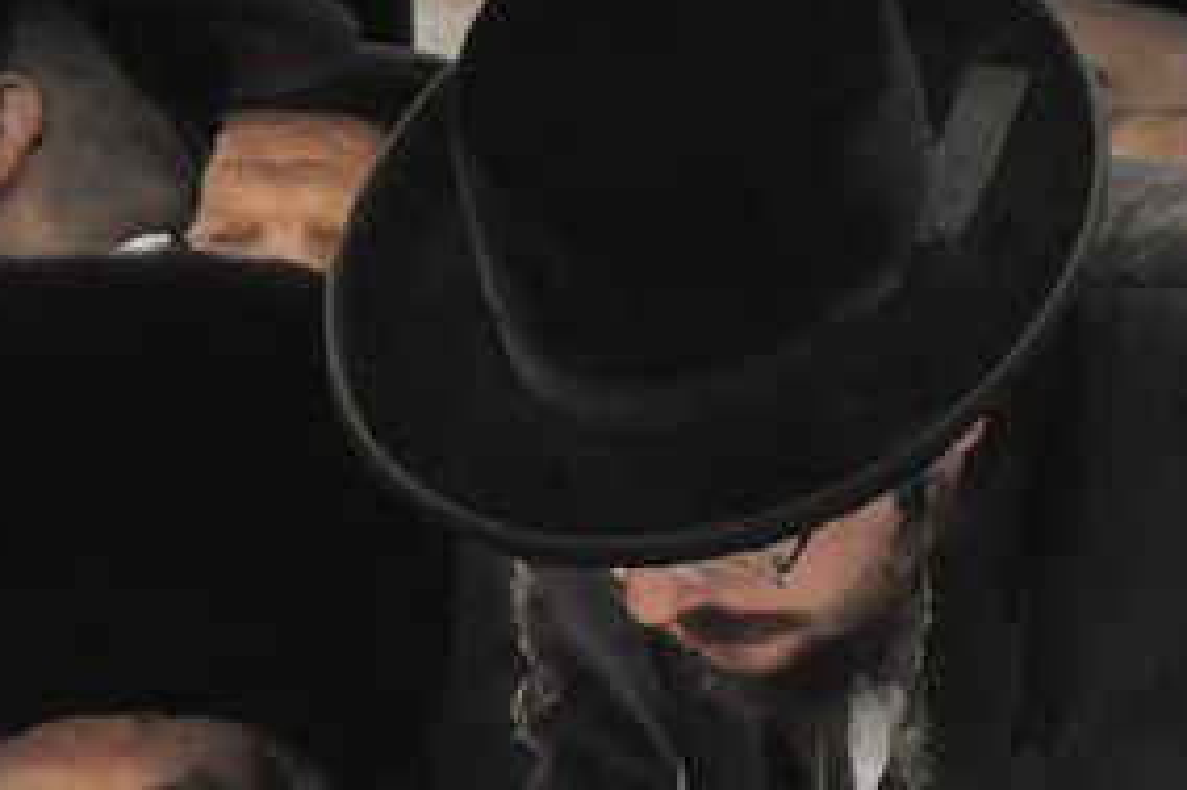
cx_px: 385
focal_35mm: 594
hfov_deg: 3.5
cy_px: 502
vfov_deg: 2.3
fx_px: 19560
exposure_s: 1/50
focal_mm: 125
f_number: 5.6
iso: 1600
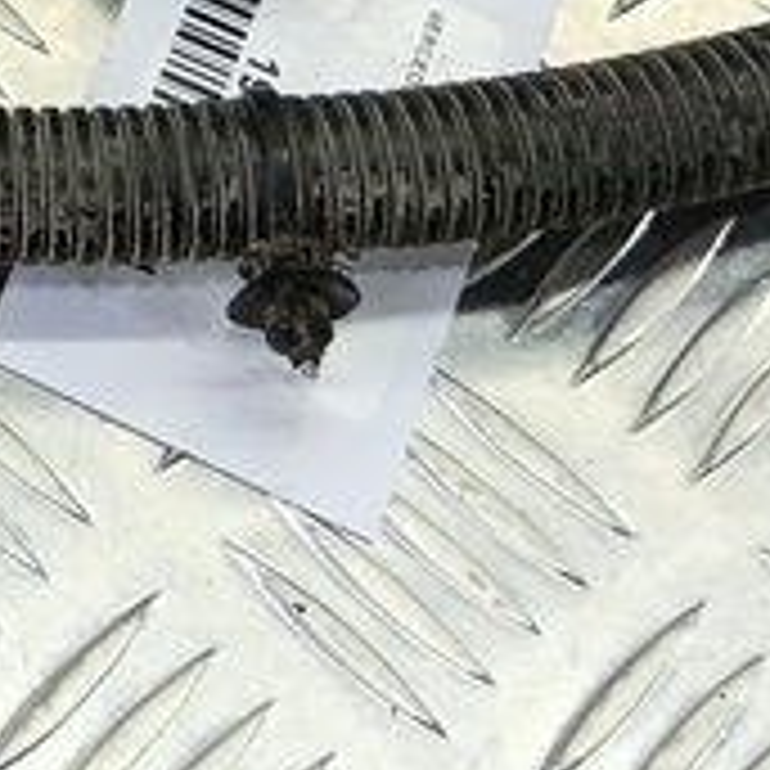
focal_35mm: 122
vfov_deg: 12.2
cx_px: -477
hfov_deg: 13.3
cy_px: -914
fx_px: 3070
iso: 103
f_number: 1.6
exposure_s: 1/50
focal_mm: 4.11
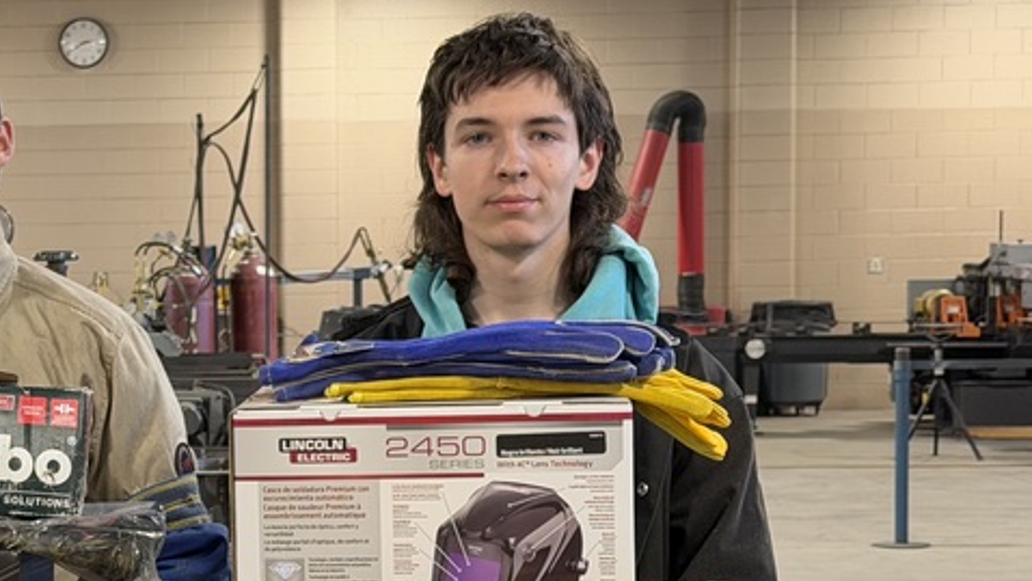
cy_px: 451
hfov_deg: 18.6
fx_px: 3065
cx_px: 13
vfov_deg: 10.8
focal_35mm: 112
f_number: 1.78
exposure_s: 1/60
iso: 160
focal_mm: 6.76
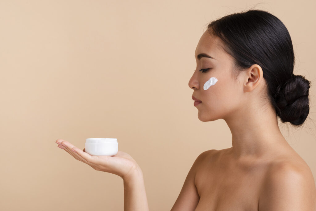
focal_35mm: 85
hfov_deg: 23.9
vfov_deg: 16.1
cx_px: 158
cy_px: 106
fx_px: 746
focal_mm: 85
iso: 100
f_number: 11
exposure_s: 1/160
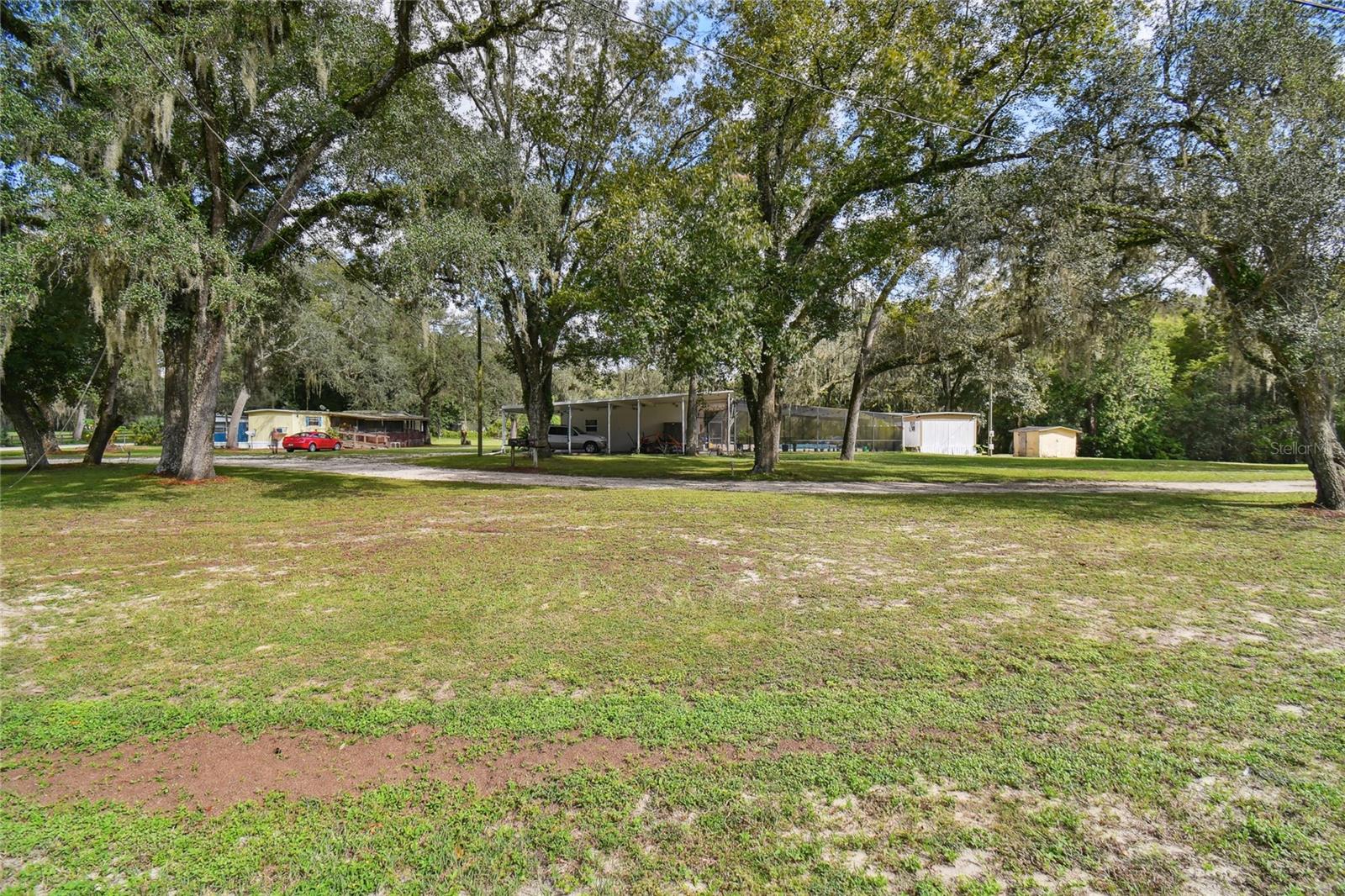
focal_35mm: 15
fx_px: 560
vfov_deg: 77.3
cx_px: 672
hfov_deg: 100.4
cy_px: 448
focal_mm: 10
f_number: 7.1
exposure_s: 1/250
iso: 100
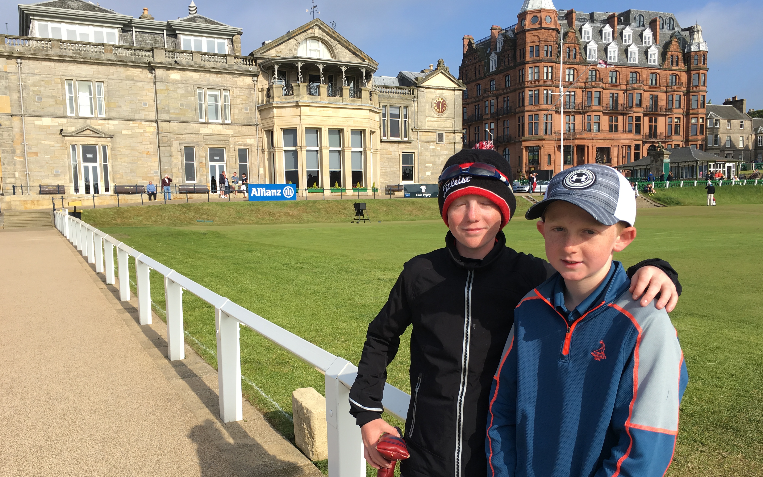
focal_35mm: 31
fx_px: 645
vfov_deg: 40.5
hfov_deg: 61.2
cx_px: 381
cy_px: 280
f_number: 2.2
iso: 25
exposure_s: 1/1083
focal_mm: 4.15
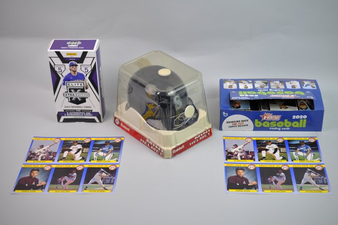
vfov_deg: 22.6
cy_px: 112
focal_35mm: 60
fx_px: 563
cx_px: 169
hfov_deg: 33.4
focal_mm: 40
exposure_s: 1/50
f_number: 3.5
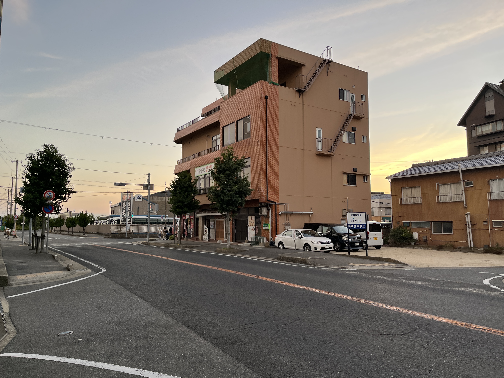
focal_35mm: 26
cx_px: 252
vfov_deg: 53.1
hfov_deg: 67.3
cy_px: 189
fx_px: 379
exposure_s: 1/122
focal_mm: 5.1
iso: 32
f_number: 1.6
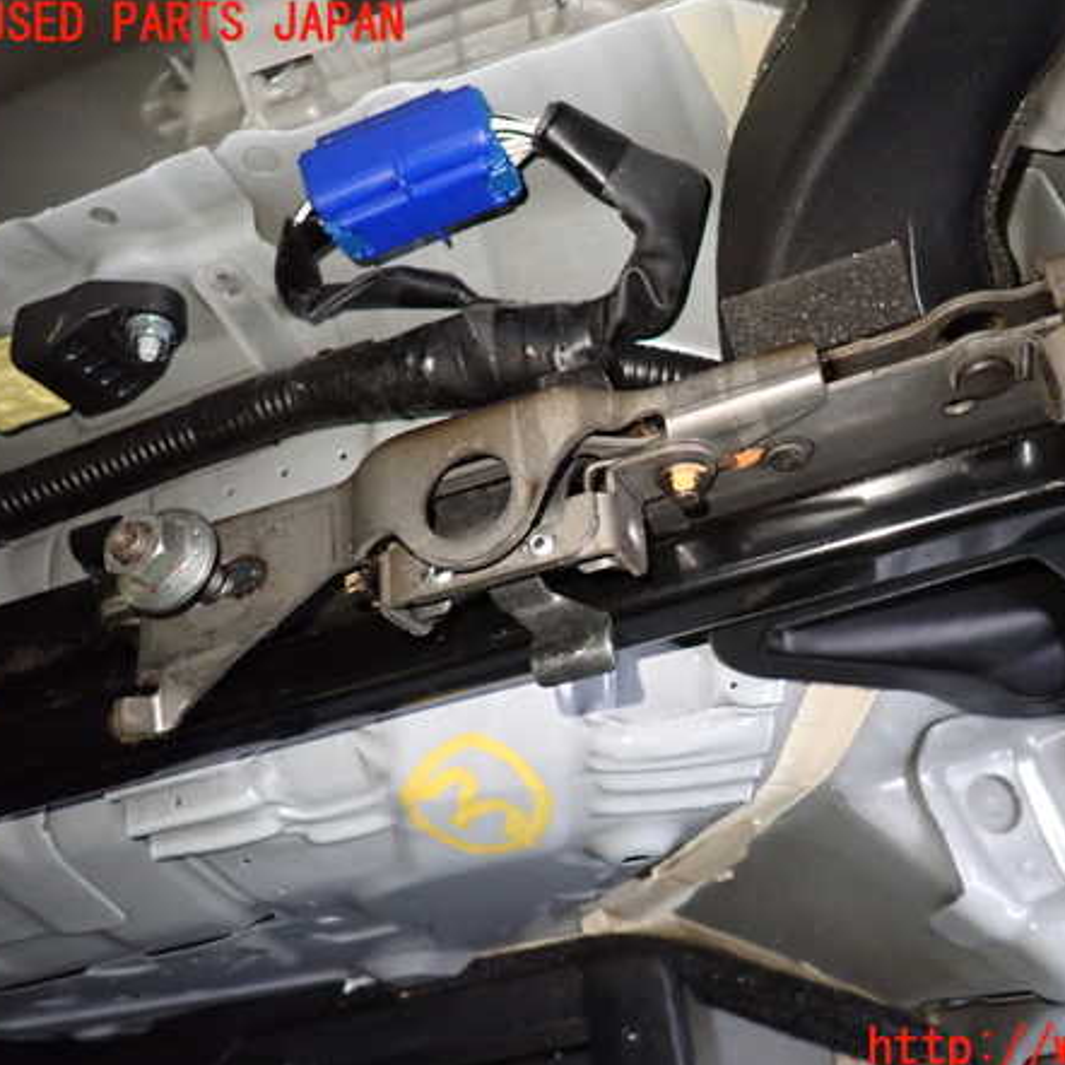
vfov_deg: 54.0
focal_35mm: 30
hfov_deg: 53.2
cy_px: 537
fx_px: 1044
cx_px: 689
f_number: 2
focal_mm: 4.5
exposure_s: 1/30
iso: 800
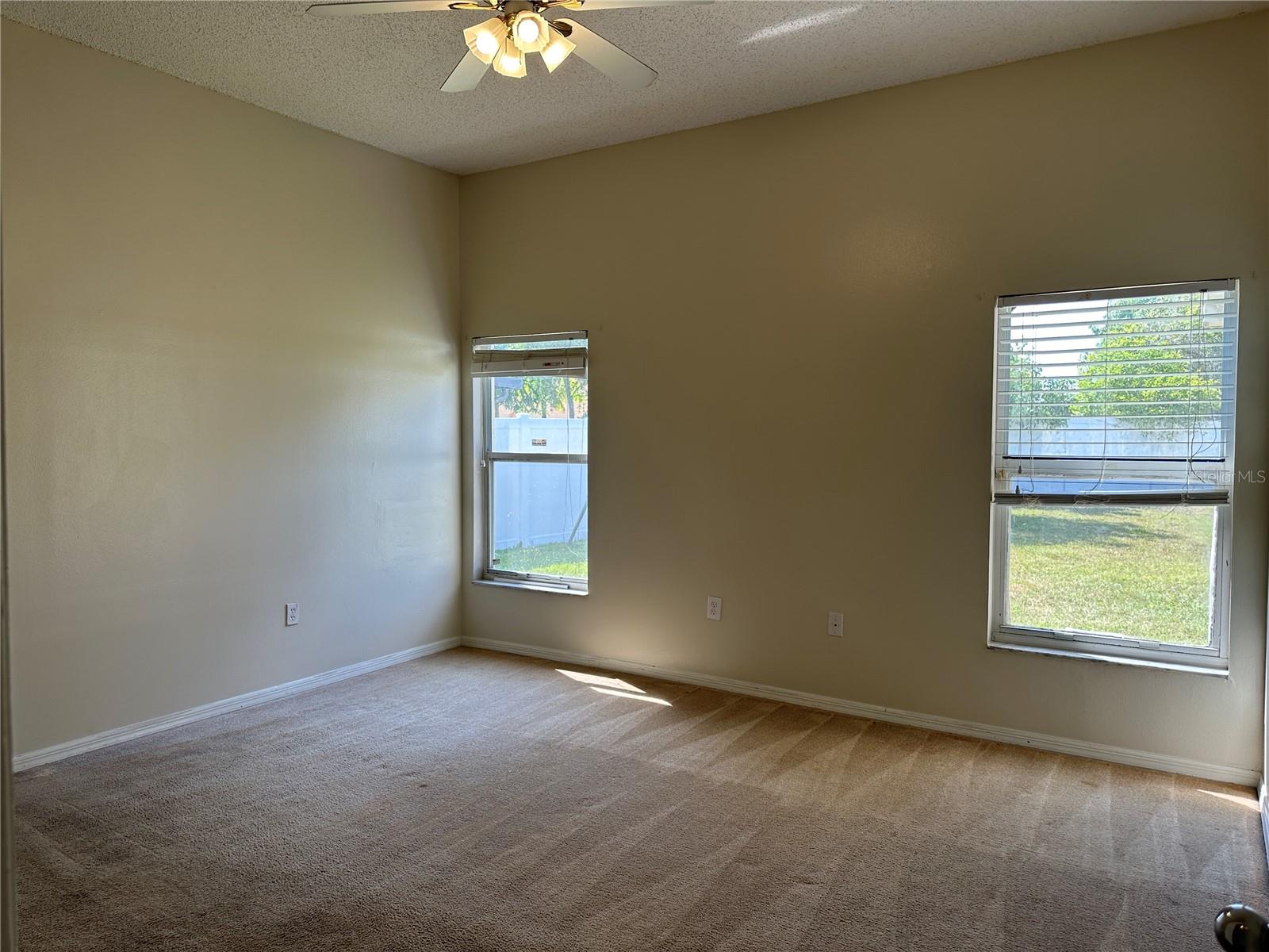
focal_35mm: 24
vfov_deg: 56.8
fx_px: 880
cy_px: 476
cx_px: 634
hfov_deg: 71.6
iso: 80
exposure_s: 1/333
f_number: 1.78
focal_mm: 6.86
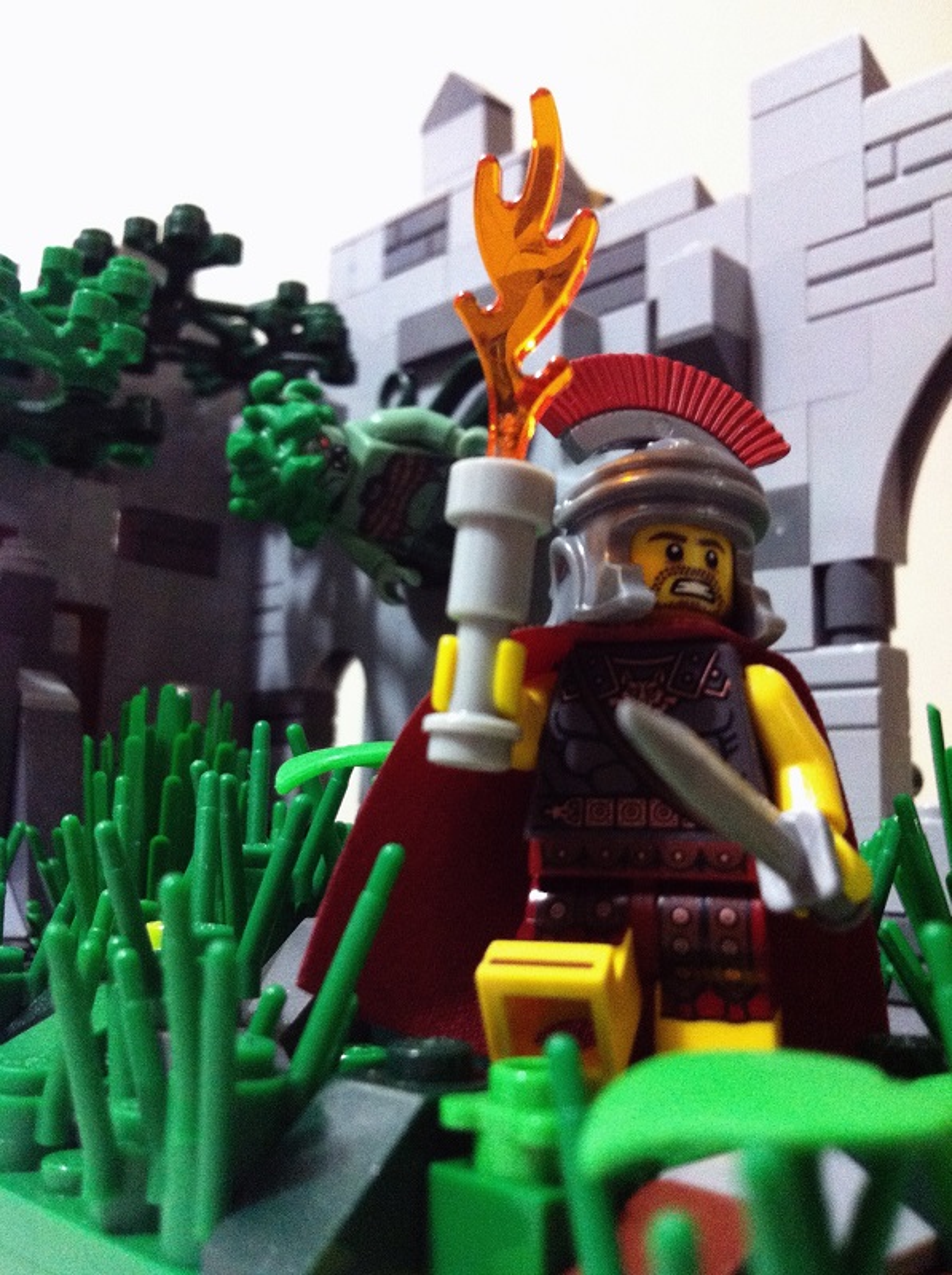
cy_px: 638
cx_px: 476
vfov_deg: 52.7
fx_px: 1288
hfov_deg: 40.6
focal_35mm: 35
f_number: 2.8
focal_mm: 3.85
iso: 500
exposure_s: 1/15
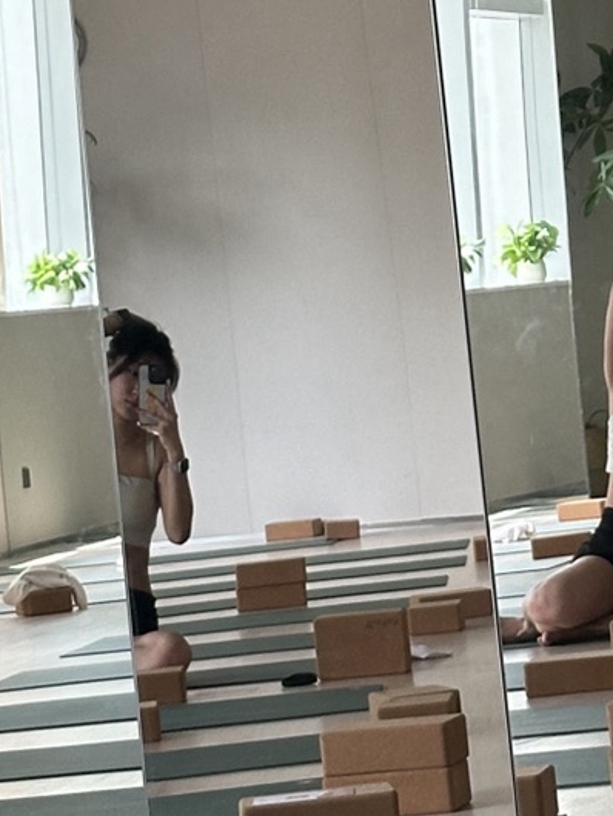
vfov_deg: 10.8
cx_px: 510
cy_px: 22
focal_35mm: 181
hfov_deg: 8.2
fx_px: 4270
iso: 160
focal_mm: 6.86
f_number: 1.78
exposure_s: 1/60
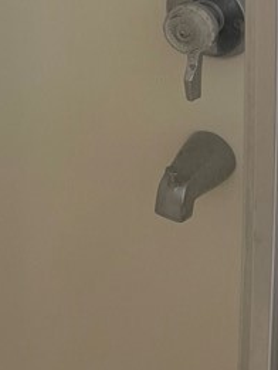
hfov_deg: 13.3
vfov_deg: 17.2
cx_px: -254
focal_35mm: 98
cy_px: -251
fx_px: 1049
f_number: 1.6
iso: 64
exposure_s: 1/60
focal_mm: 5.1
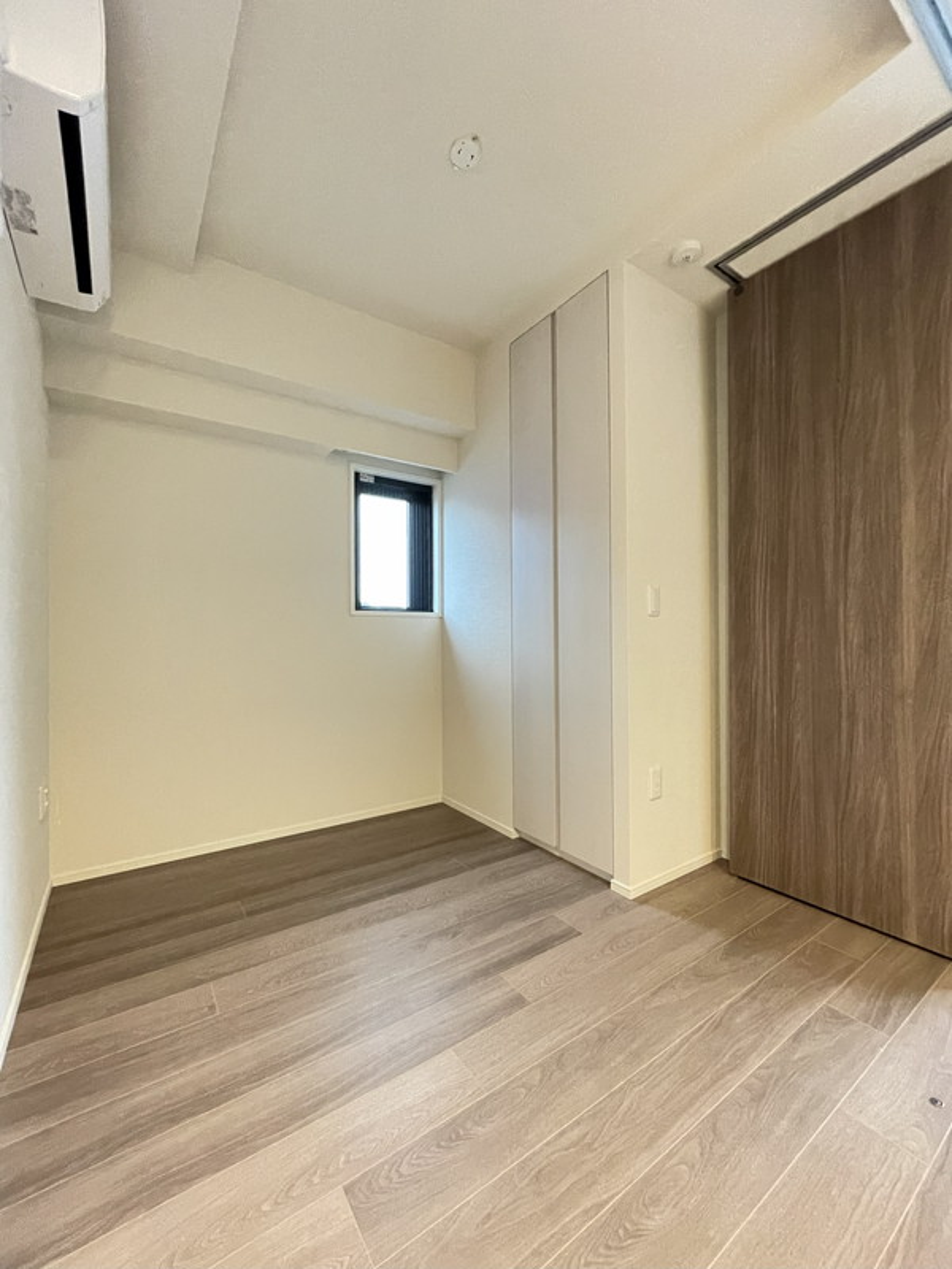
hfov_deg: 85.7
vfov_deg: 102.1
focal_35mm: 14
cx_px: 476
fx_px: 513
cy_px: 634
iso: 800
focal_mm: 1.55
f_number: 2.4
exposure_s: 1/33
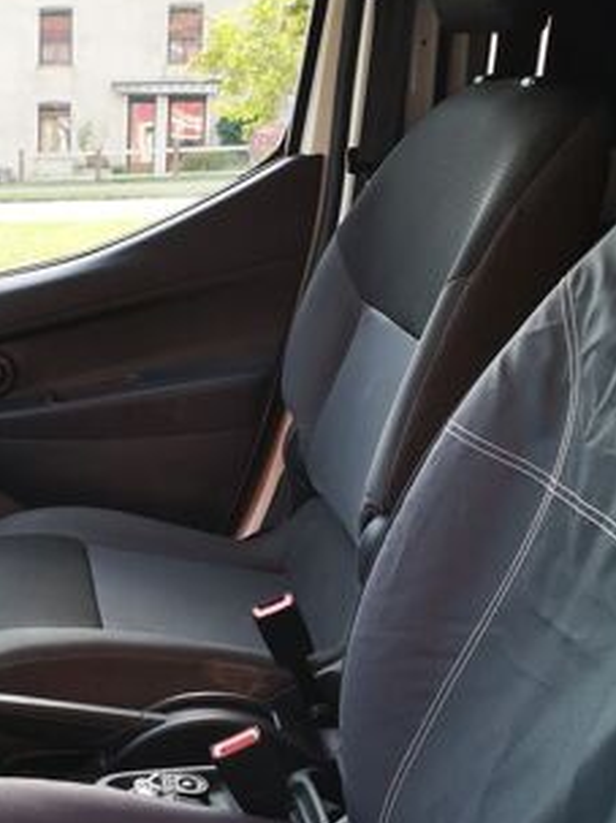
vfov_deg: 33.6
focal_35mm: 57
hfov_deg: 24.4
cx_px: -8
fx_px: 1353
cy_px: 530
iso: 50
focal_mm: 5.58
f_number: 1.8
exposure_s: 1/117
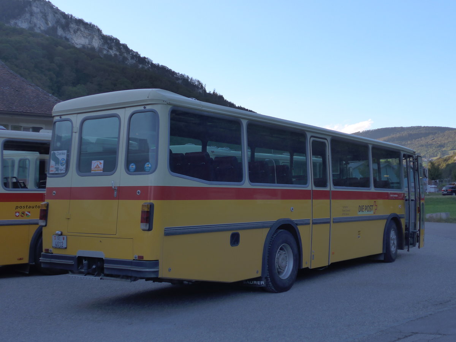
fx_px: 606
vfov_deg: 31.5
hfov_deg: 41.2
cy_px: 171
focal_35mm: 46
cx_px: 228
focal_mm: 9.5
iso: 160
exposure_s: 1/500
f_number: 3
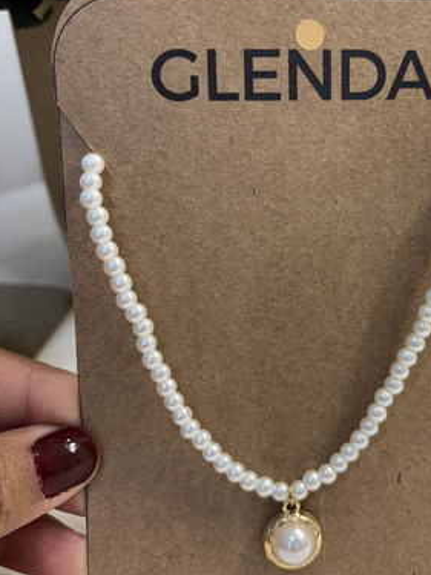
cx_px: 301
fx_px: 615
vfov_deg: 50.1
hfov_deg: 38.0
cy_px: 275
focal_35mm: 37
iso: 80
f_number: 1.6
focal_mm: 5.96
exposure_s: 1/100
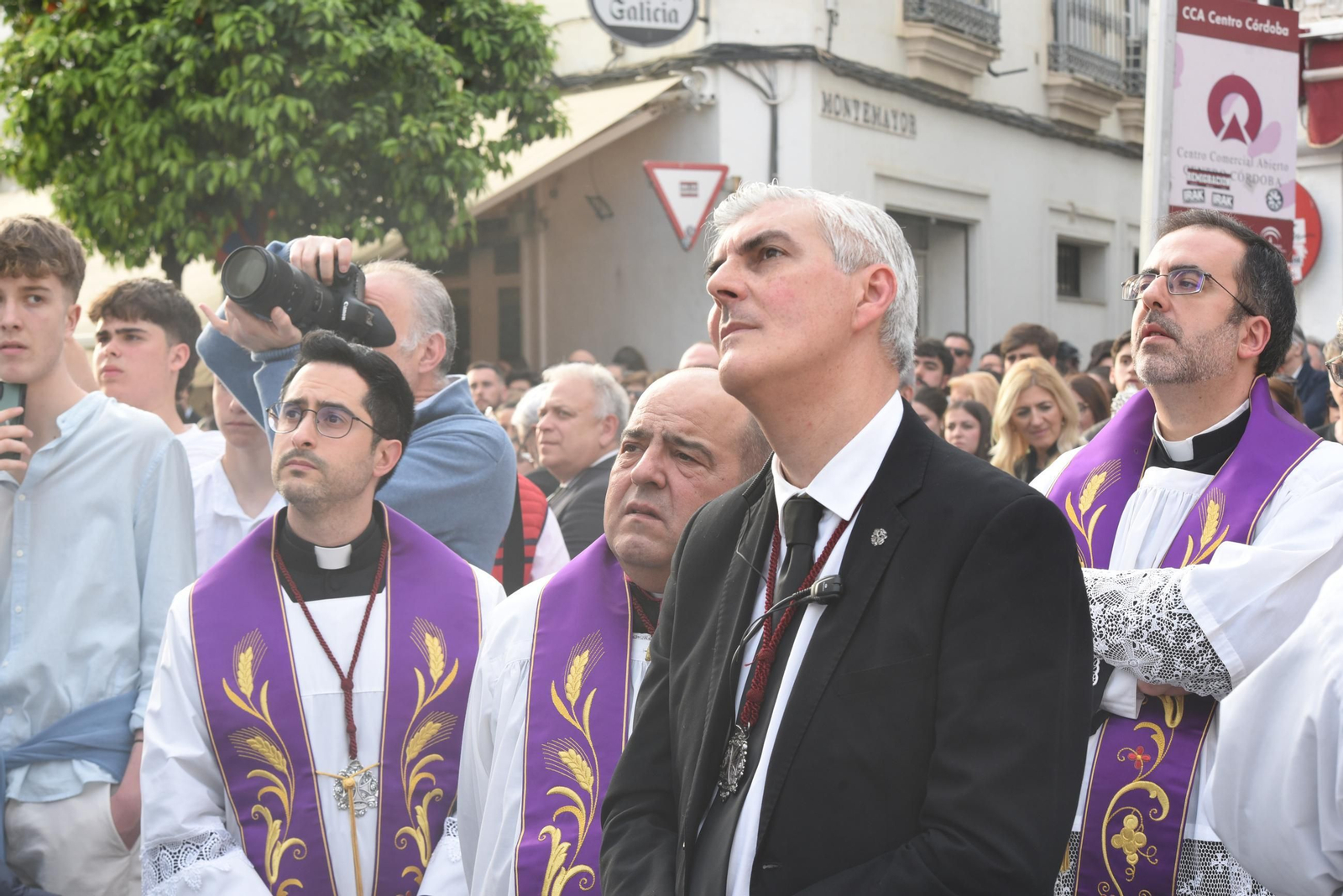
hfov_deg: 26.0
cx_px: 672
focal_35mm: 78
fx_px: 2911
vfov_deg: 17.5
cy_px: 448
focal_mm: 78
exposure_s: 1/80
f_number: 10
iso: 560
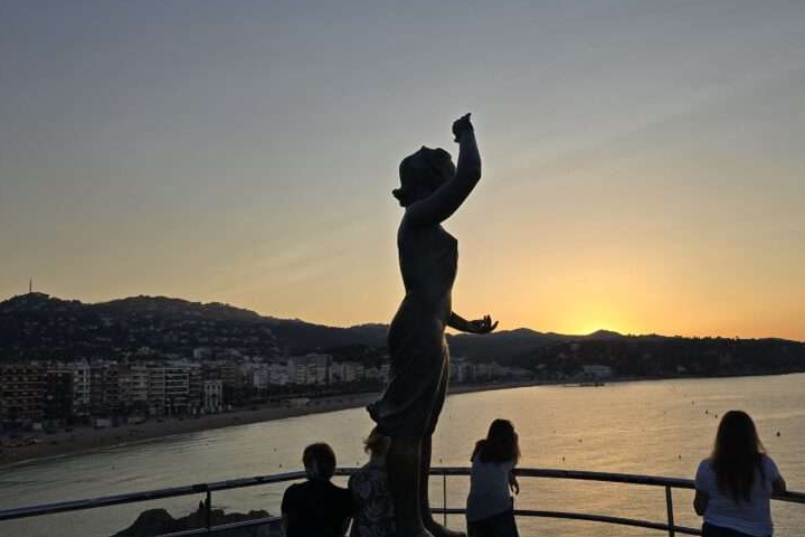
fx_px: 760
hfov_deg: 55.4
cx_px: 485
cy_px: 293
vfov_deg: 38.8
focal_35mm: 34
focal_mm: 6.3
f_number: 1.7
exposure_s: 1/648
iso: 12
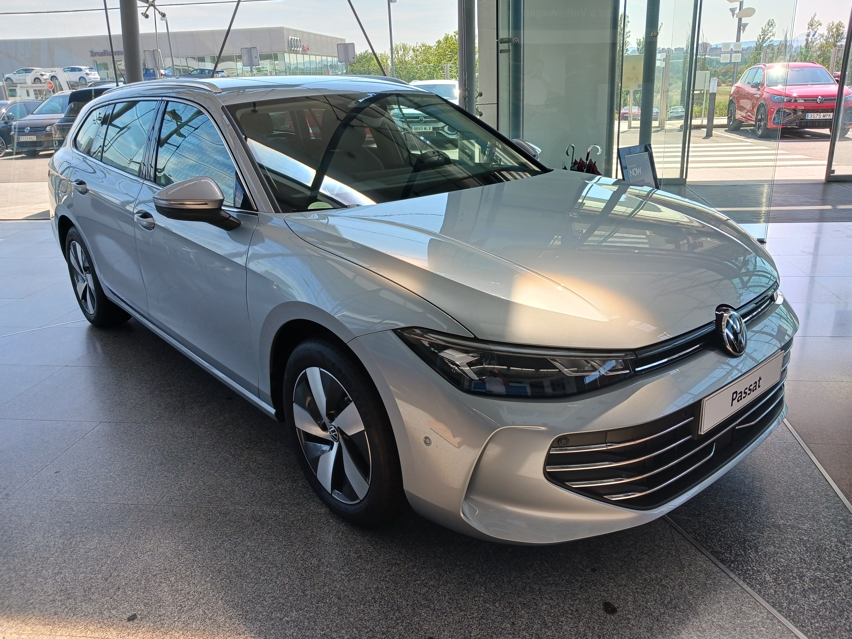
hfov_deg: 65.3
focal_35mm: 27
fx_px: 665
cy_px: 320
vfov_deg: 51.4
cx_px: 426
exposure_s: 1/100
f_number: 1.8
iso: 25
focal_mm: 4
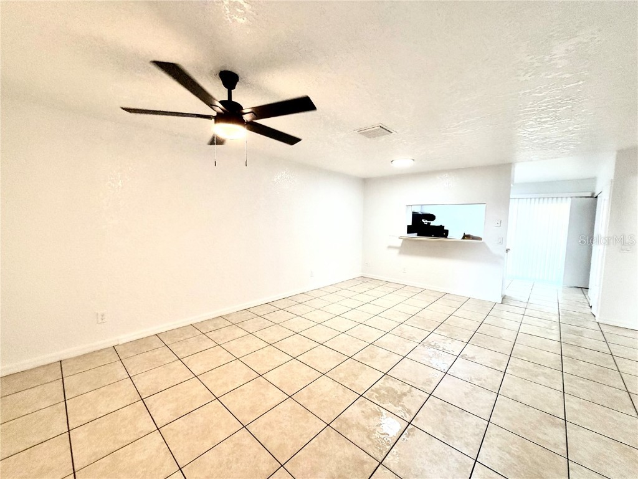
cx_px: 319
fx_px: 258
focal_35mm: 14
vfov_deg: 85.7
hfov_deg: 102.1
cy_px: 240
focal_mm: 2.22
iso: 320
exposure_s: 1/120
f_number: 2.2
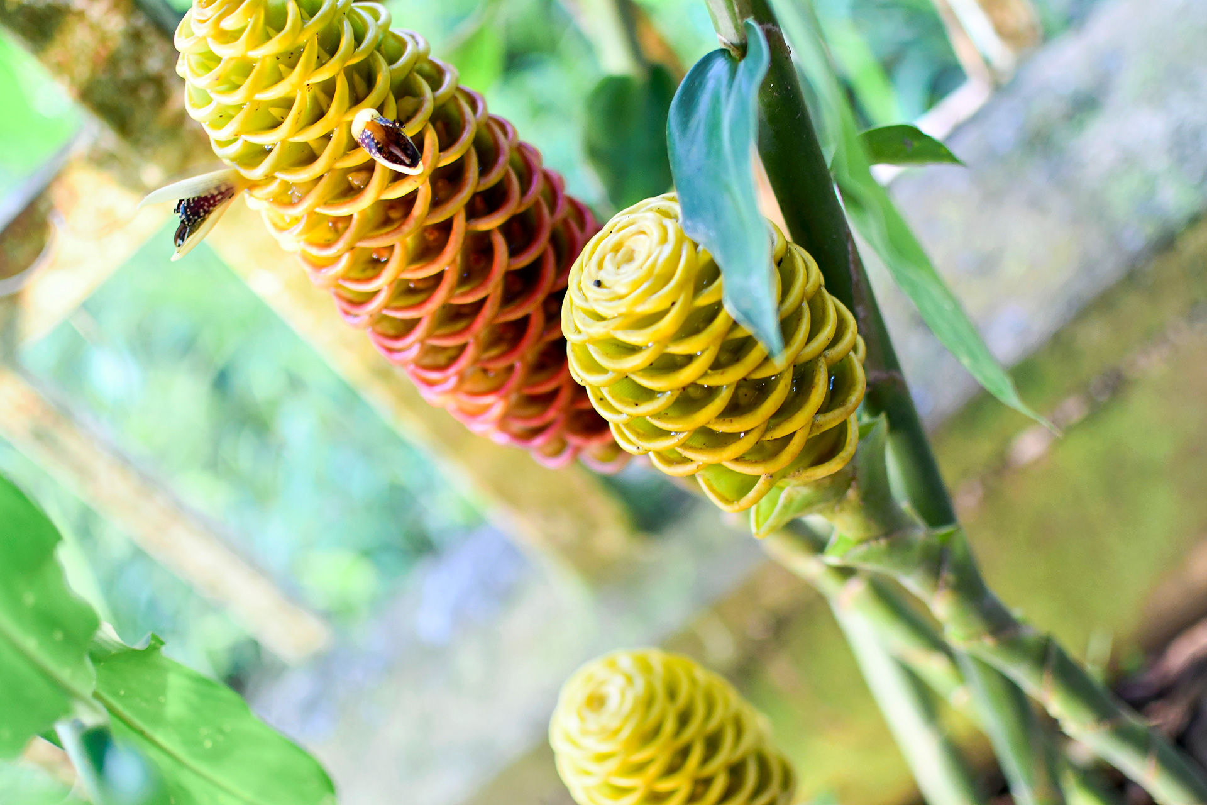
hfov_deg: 38.2
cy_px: 402
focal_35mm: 52
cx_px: 604
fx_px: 1743
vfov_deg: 26.0
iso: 1400
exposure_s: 1/125
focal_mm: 35
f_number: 2.8
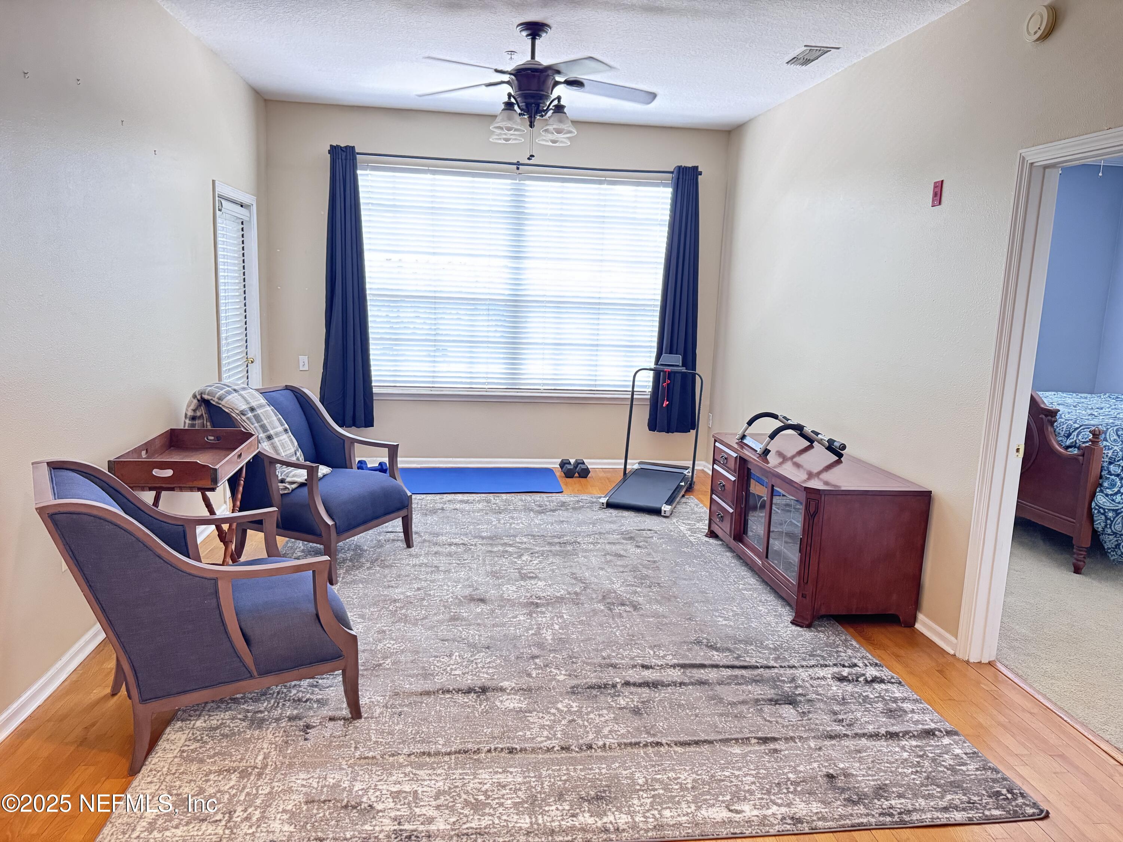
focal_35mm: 24
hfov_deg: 71.6
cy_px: 421
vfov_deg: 56.8
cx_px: 562
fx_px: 779
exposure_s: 1/60
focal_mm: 6.76
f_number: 1.78
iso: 800
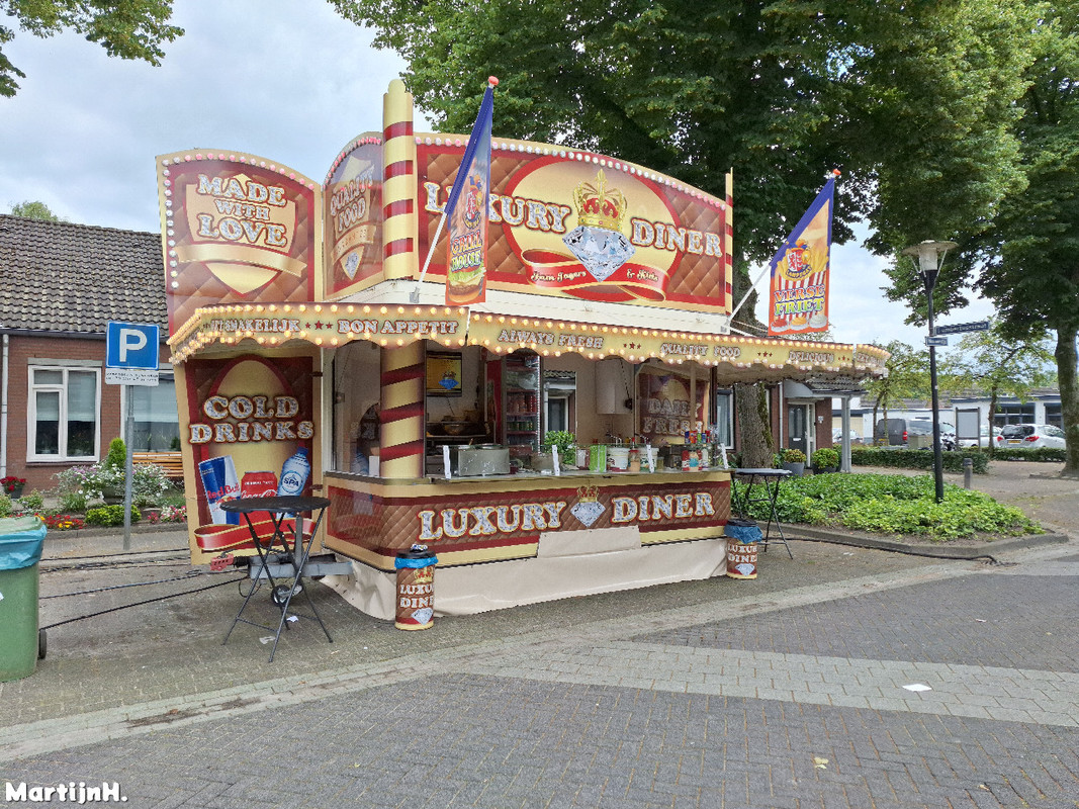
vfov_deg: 58.9
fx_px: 717
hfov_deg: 73.9
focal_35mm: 23
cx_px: 540
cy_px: 404
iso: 40
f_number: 1.8
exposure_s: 1/752
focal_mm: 5.54
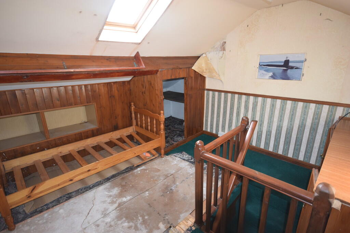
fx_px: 175
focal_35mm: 18
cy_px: 116
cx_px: 175
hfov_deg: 90.0
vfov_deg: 67.4
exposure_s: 1/60
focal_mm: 12
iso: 900
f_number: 4.5
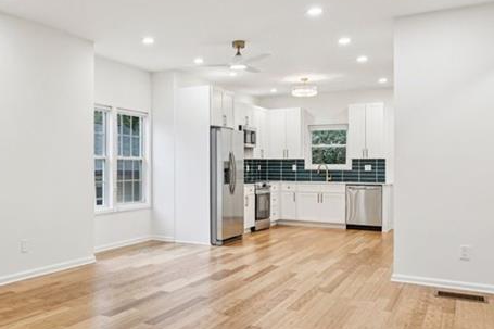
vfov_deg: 36.8
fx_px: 494
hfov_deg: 50.5
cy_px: 164
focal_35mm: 36
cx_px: 113
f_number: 8
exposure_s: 1/30
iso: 800
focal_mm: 16
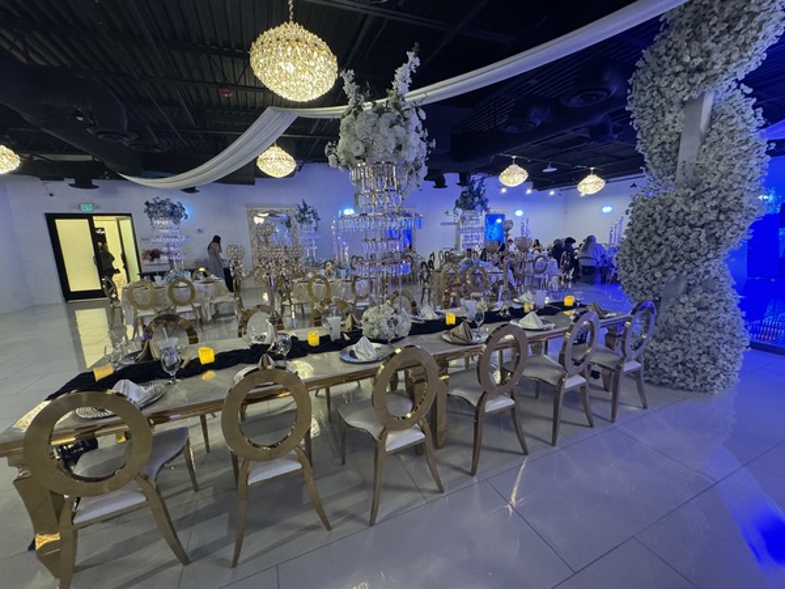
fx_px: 317
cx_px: 392
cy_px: 294
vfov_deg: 85.7
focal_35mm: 14
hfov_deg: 102.1
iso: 640
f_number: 2.2
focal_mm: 2.22
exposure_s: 1/60
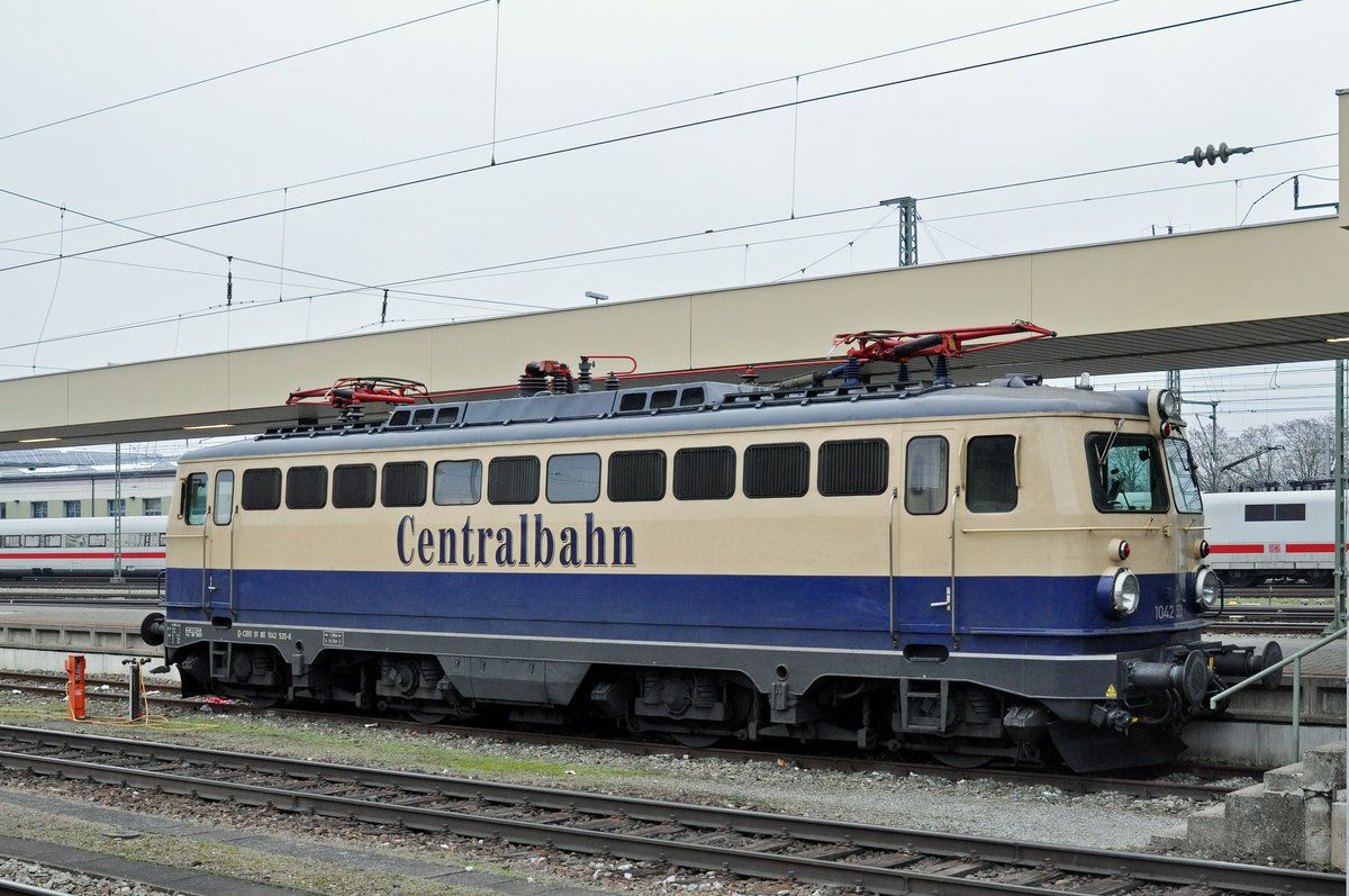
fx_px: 1796
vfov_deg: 28.0
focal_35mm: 48
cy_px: 448
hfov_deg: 41.2
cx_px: 674
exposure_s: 1/125
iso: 800
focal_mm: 32
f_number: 5.6
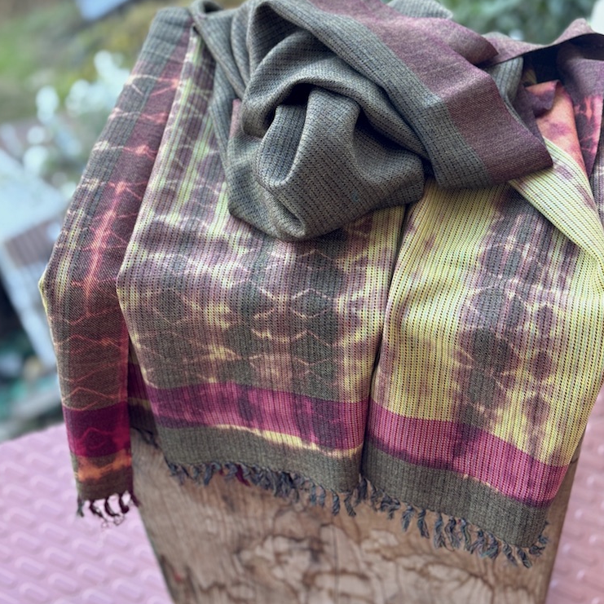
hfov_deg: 30.0
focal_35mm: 57
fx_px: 1125
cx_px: 302
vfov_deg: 29.8
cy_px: 204
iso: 100
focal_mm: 6.76
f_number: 1.78
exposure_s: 1/70
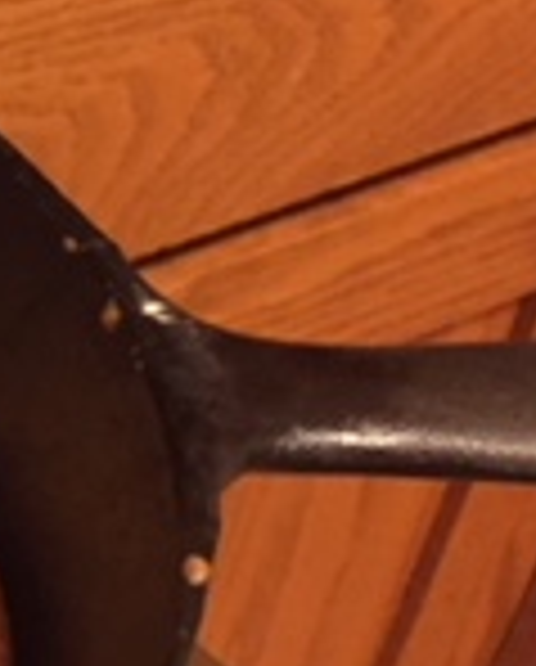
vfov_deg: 15.6
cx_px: -784
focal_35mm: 122
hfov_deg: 10.7
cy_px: 562
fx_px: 2412
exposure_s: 1/15
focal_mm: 4.15
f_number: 2.2
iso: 250
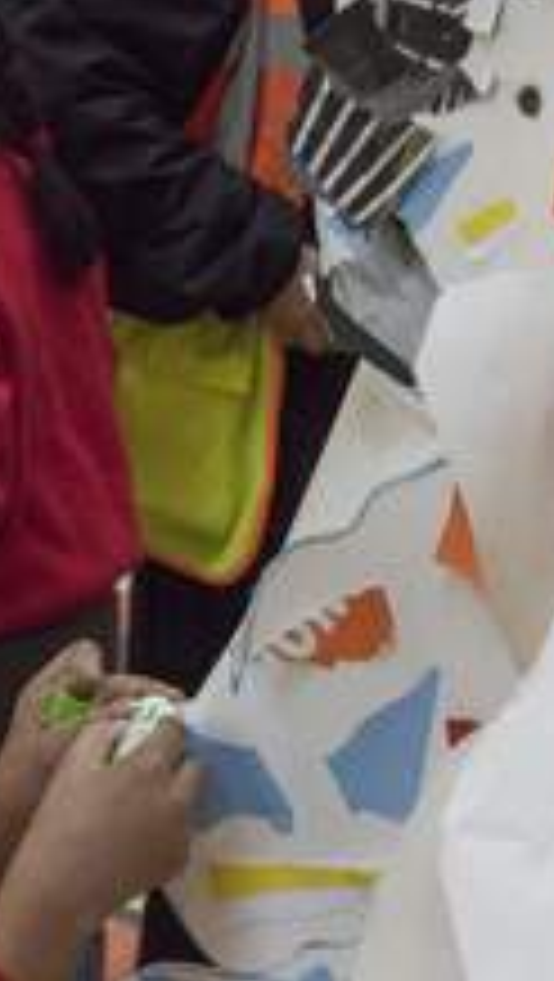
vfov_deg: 15.6
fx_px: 3570
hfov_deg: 8.8
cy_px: 608
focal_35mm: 137
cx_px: -95
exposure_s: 1/160
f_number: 11
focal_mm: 68
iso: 2500
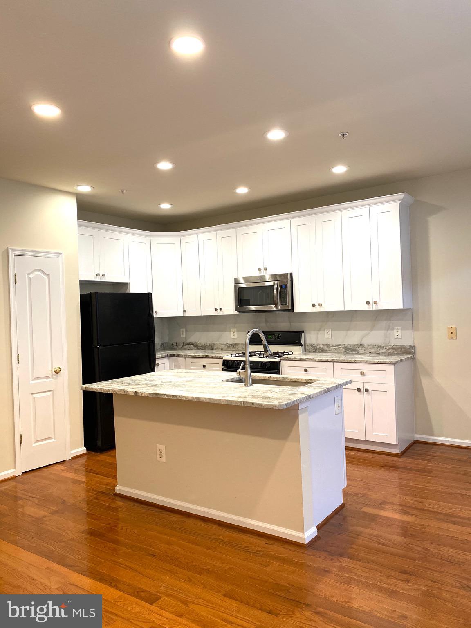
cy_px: 314
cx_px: 236
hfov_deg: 53.1
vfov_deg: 67.3
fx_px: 472
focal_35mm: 26
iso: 80
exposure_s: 1/60
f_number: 1.8
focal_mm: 4.25
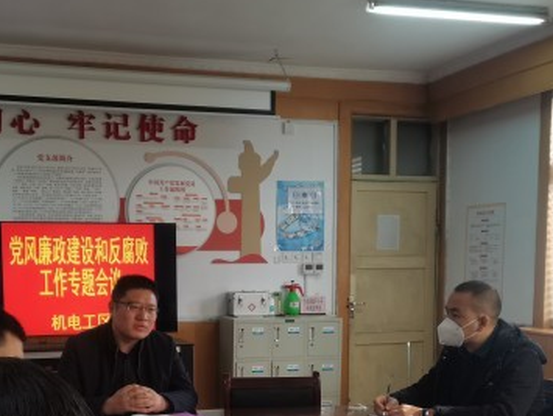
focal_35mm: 52
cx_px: 224
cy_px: 344
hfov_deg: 36.7
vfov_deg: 27.4
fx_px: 832
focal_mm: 4.75
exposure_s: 1/100
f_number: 1.8
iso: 250
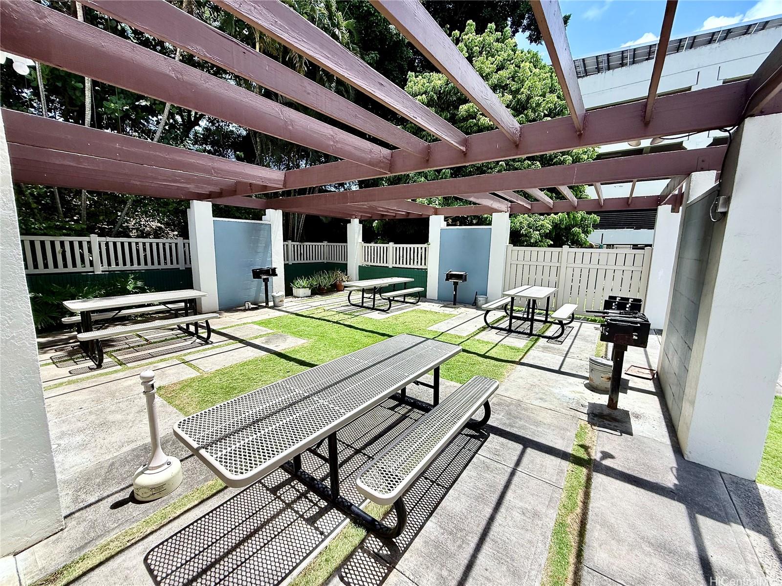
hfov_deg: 102.1
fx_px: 316
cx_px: 391
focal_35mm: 14
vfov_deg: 85.7
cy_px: 293
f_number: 2.2
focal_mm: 2.22
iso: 50
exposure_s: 1/1534
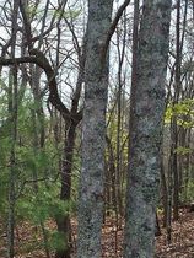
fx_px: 544
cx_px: -9
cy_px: 164
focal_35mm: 73
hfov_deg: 19.5
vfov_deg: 26.5
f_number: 1.8
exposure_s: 1/1189
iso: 40
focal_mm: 5.54
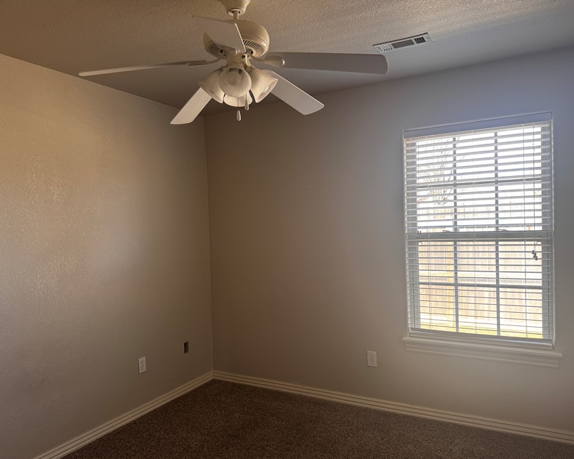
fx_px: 442
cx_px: 271
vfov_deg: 54.9
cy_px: 238
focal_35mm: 26
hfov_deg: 66.0
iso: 125
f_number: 1.78
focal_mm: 6.76
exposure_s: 1/121
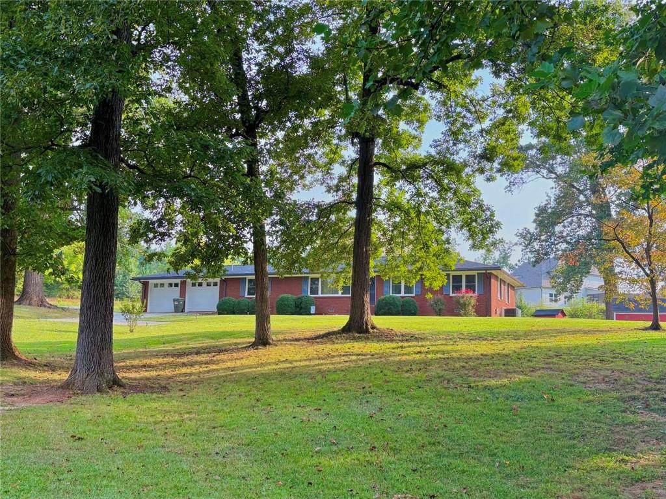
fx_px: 500
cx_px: 333
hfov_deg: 67.3
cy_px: 250
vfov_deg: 53.1
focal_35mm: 26
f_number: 1.6
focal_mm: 5.96
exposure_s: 1/472
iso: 64
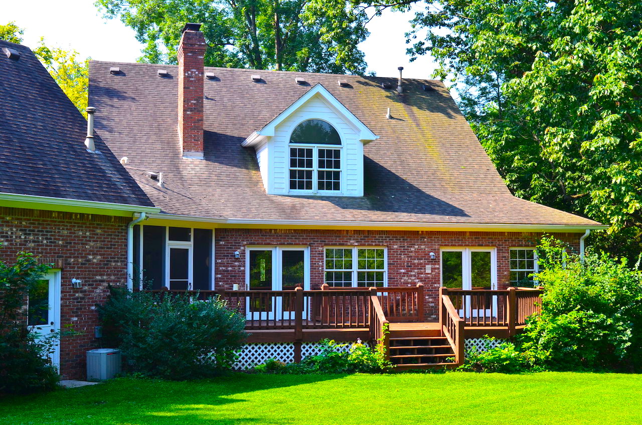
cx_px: 321
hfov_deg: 39.0
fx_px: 908
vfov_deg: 26.4
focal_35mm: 51
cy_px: 212
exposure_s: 1/250
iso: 400
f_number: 10
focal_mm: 34
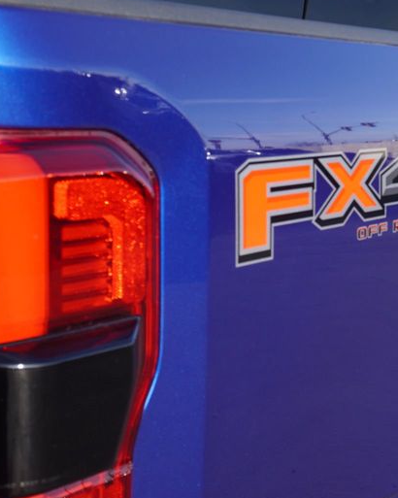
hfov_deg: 19.9
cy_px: 254
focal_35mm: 76
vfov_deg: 25.1
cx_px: 329
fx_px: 1119
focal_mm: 27
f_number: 8
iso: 160
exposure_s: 1/160
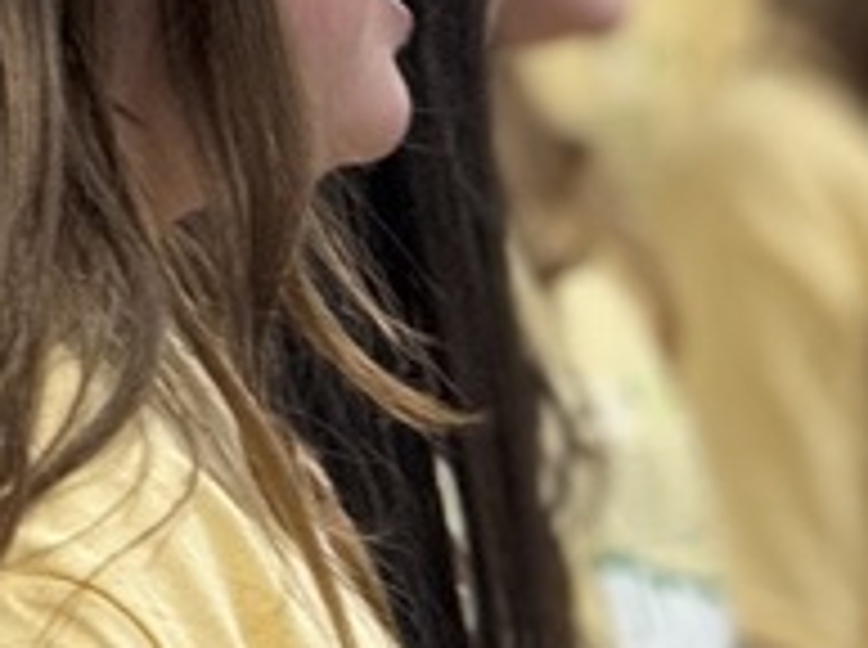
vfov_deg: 2.3
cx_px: -450
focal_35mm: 638
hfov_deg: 3.1
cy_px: -130
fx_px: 15968
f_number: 2.8
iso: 160
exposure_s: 1/60
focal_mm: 15.66
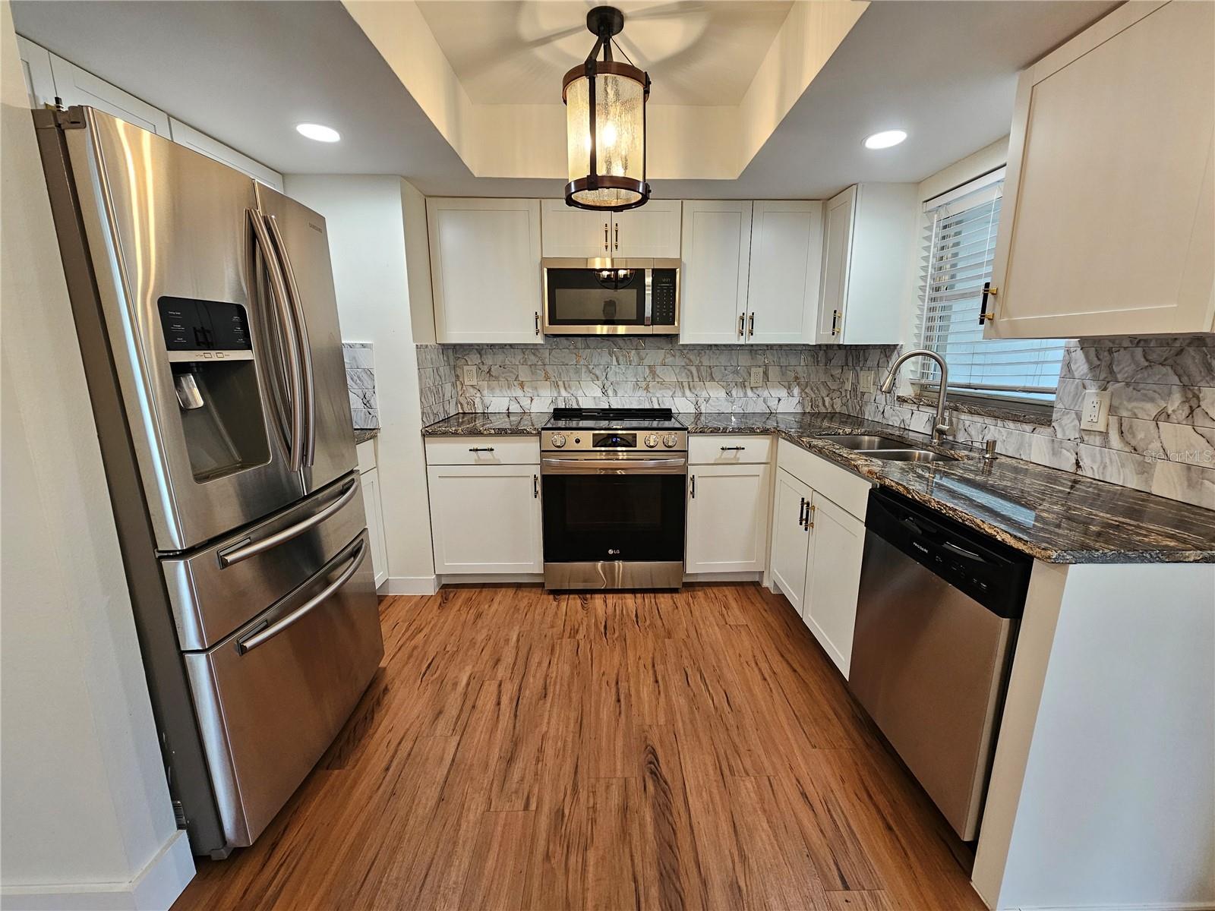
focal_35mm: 13
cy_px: 456
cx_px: 608
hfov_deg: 106.2
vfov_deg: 89.9
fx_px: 456
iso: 160
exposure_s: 1/60
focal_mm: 2.2
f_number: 2.2
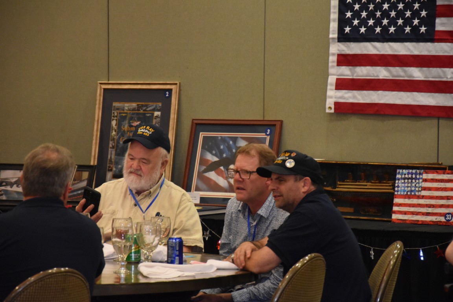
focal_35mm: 158
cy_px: 151
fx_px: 1982
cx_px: 226
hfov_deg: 13.0
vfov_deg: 8.7
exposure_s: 1/60
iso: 2800
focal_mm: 105
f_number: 5.6
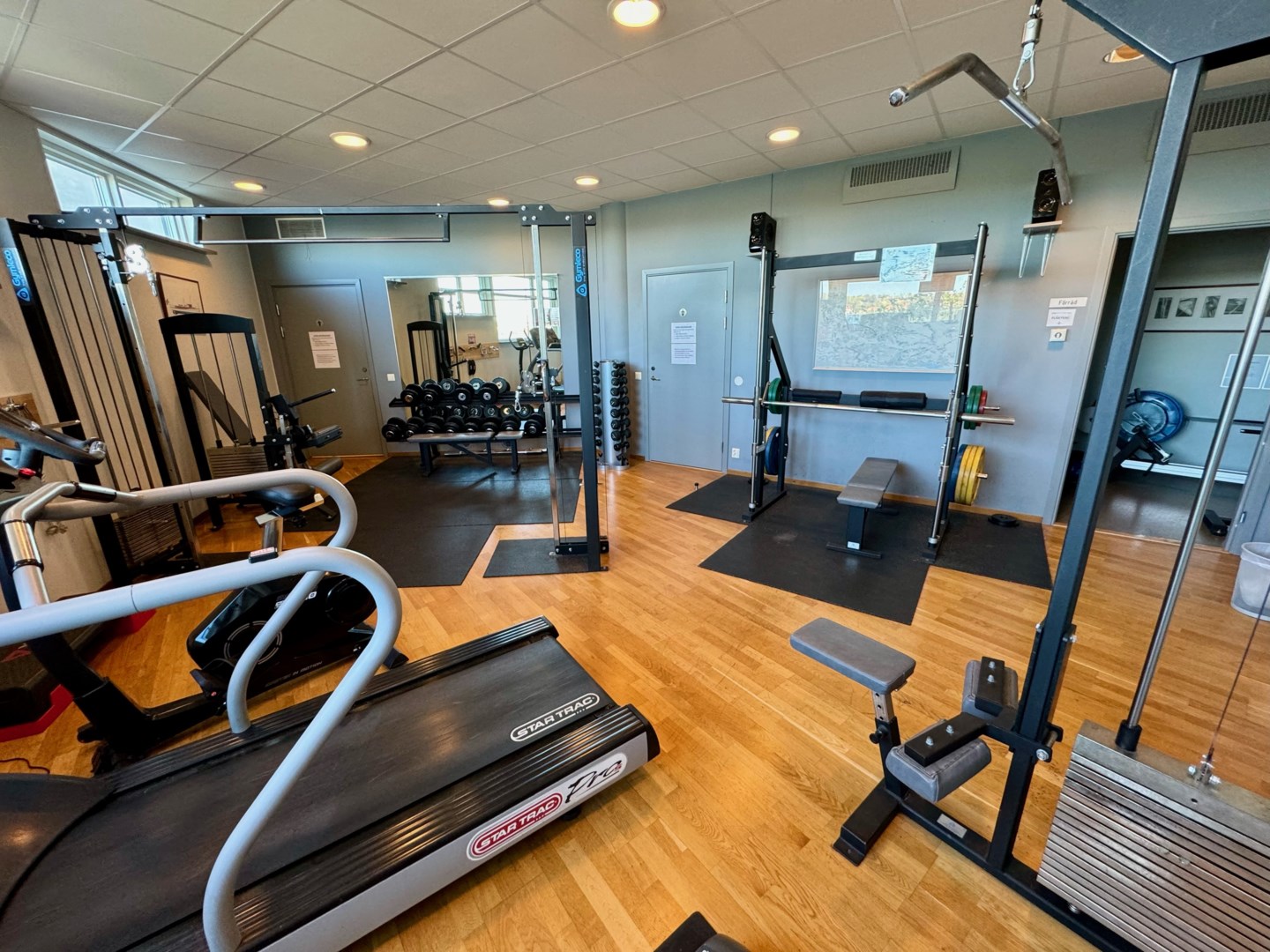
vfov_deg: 85.7
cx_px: 635
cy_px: 476
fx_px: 514
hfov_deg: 102.1
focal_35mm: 14
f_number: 2.2
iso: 200
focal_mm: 2.22
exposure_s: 1/50
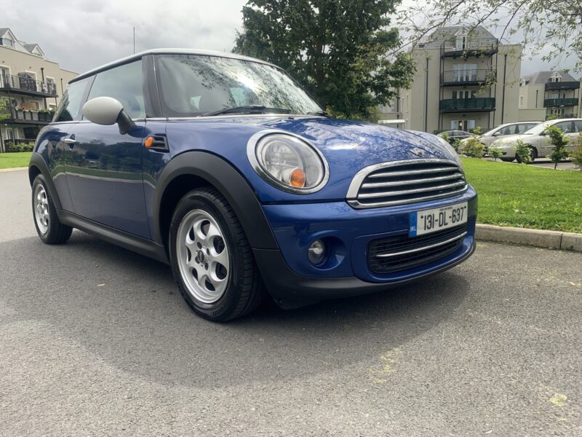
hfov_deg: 67.3
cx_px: 291
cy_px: 218
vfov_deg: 53.1
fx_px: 437
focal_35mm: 26
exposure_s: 1/1250
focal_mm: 4.25
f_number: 1.8
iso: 25
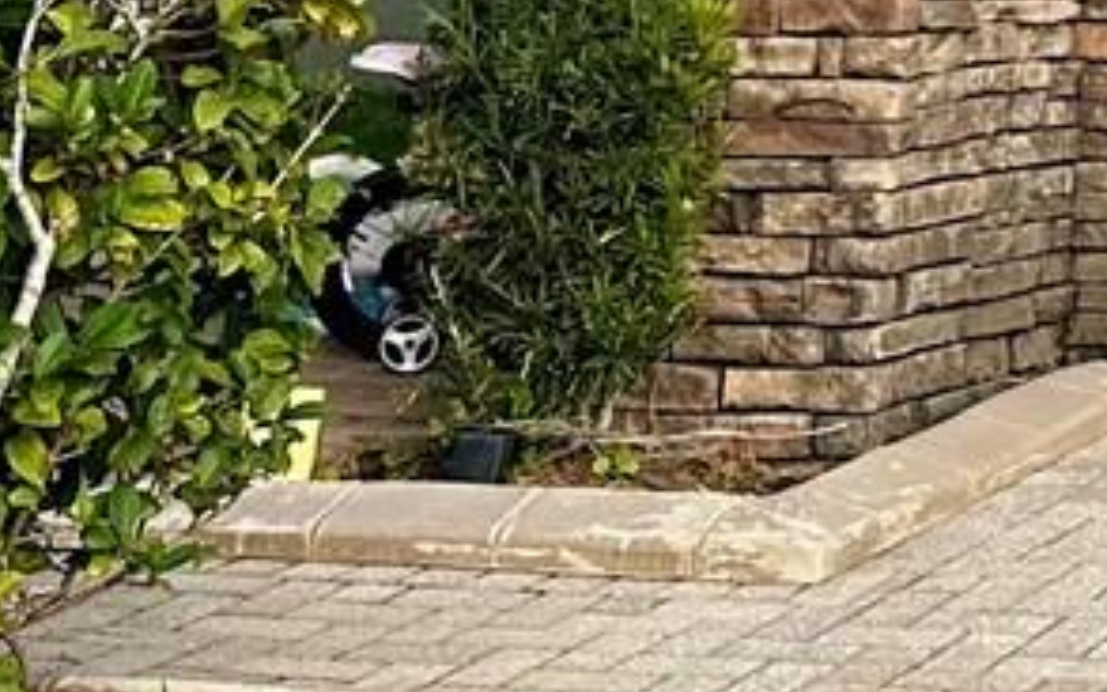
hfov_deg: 13.2
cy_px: -877
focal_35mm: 139
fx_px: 4193
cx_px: 2116
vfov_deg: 8.7
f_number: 1.78
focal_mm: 6.86
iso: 80
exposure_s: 1/626
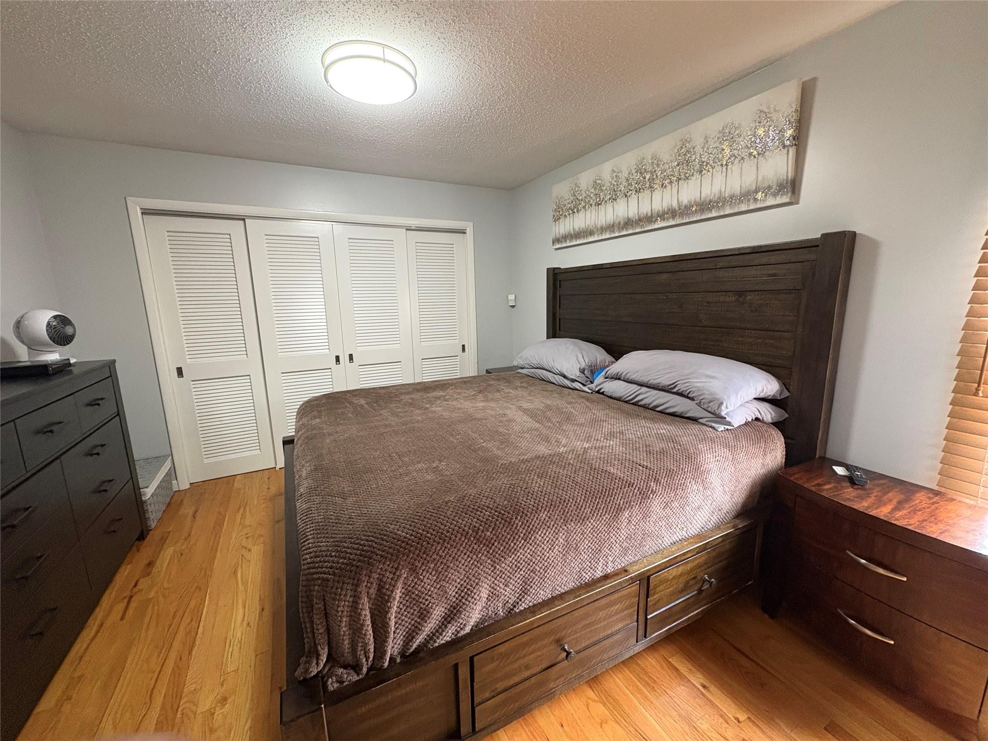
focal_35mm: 14
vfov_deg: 85.7
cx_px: 494
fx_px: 400
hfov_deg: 102.1
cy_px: 370
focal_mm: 2.22
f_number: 2.2
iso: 400
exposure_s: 1/60
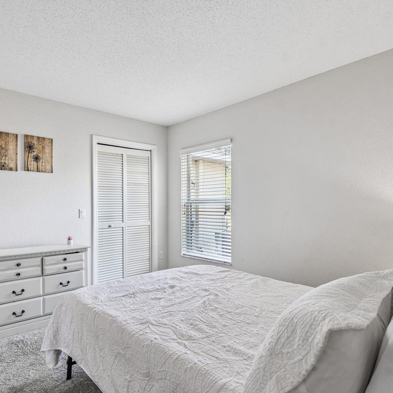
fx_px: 270
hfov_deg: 71.6
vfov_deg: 72.1
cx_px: 163
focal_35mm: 21
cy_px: 205
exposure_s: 1/5
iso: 100
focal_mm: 10
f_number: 7.1
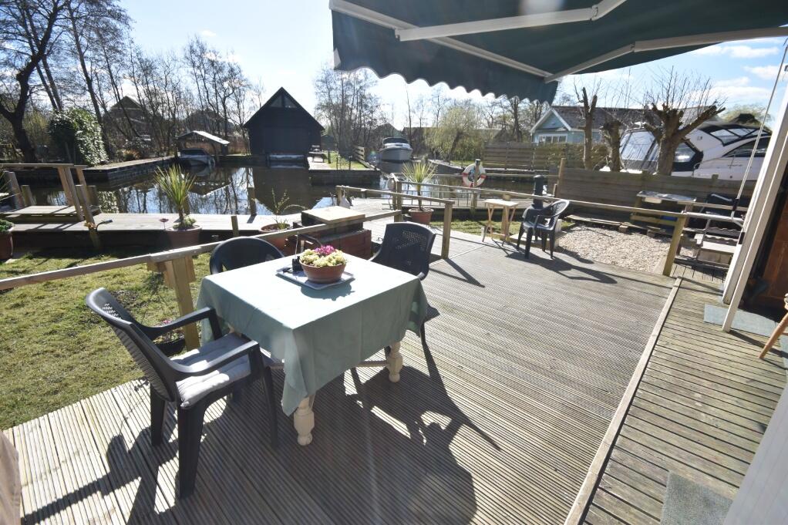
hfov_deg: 100.4
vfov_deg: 77.3
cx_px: 394
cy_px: 262
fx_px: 328
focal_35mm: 15
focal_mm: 10
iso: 200
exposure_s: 1/320
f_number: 9
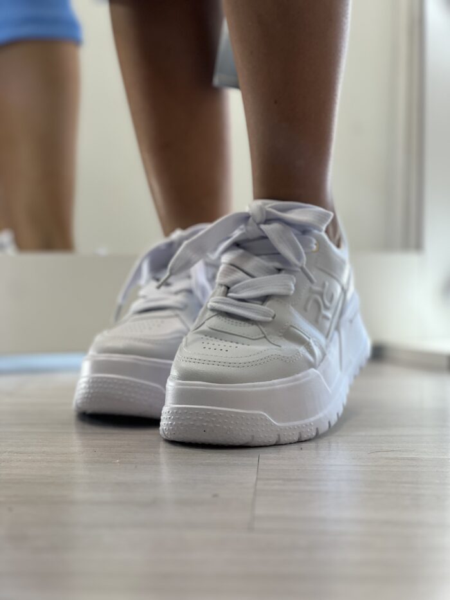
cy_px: 300
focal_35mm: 77
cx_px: 225
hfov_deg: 19.1
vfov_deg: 25.3
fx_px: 1334
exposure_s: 1/120
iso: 80
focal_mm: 9
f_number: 2.8
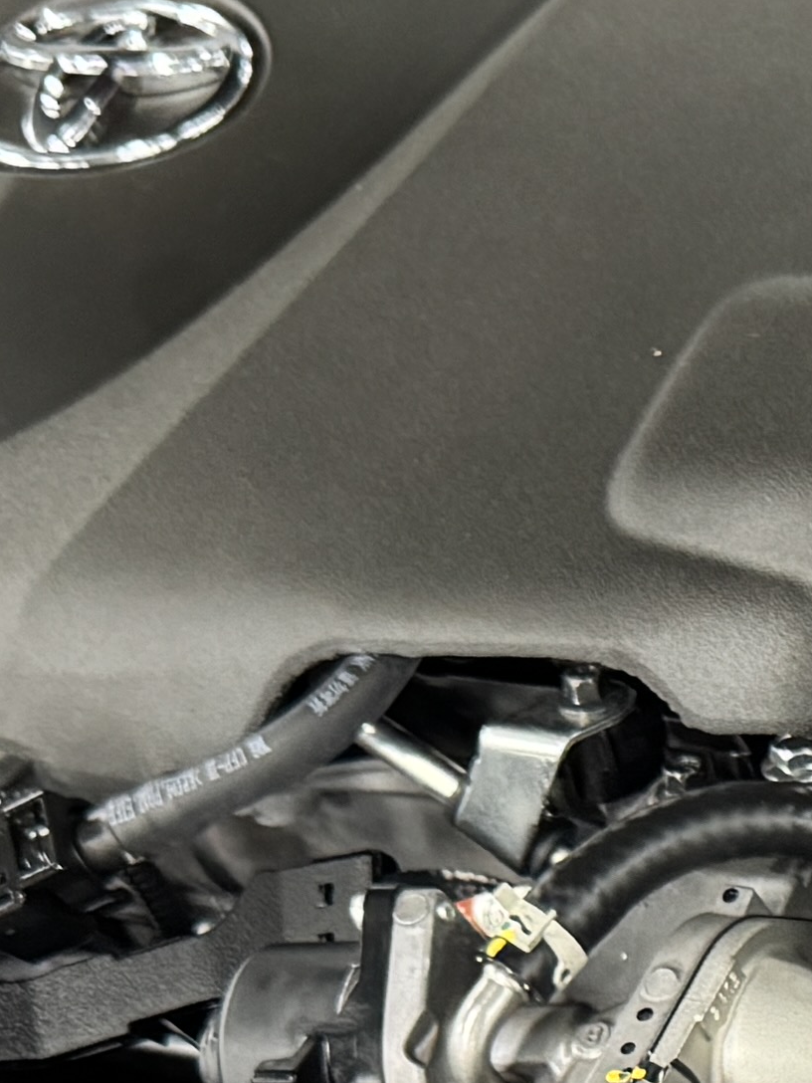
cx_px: 1392
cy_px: 1429
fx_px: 3941
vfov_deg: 14.9
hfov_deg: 11.1
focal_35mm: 126
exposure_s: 1/38
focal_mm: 6.76
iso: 800
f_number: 1.78
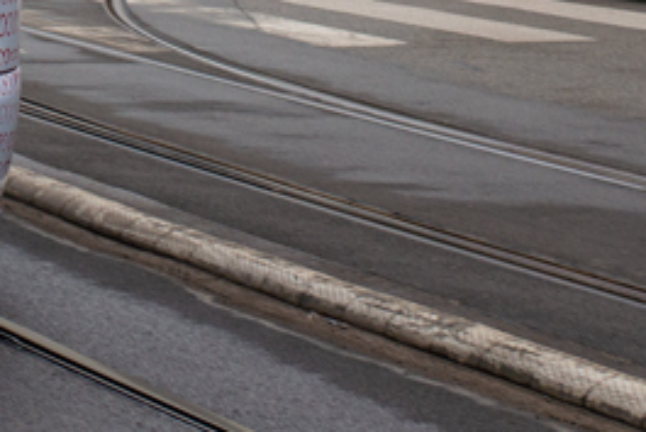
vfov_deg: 5.9
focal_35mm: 226
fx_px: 4057
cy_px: -528
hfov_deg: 8.9
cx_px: -339
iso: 400
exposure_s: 1/250
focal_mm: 50
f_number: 4.5
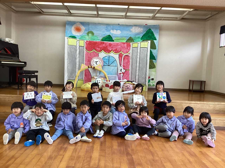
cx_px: 112
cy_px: 84
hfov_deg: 58.4
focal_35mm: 31
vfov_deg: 45.4
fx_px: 201
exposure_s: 1/60
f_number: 2.4
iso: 125
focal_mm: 3.3
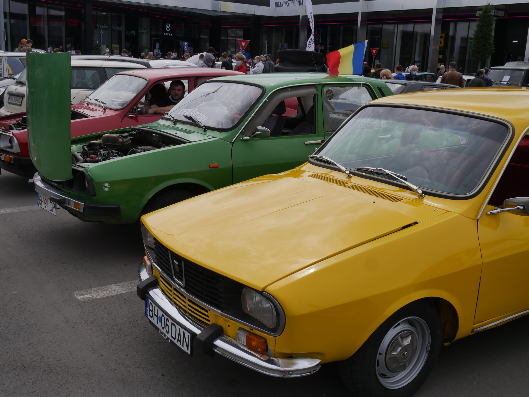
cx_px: 264
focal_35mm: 40
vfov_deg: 36.0
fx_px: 612
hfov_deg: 46.8
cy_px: 198
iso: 200
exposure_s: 1/640
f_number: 10
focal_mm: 20
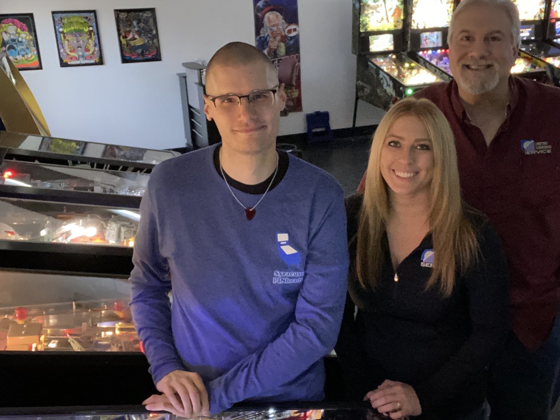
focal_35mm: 39
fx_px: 631
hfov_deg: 47.7
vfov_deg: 36.8
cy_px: 200
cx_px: 326
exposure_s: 1/16
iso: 640
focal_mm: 2.71
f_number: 2.2
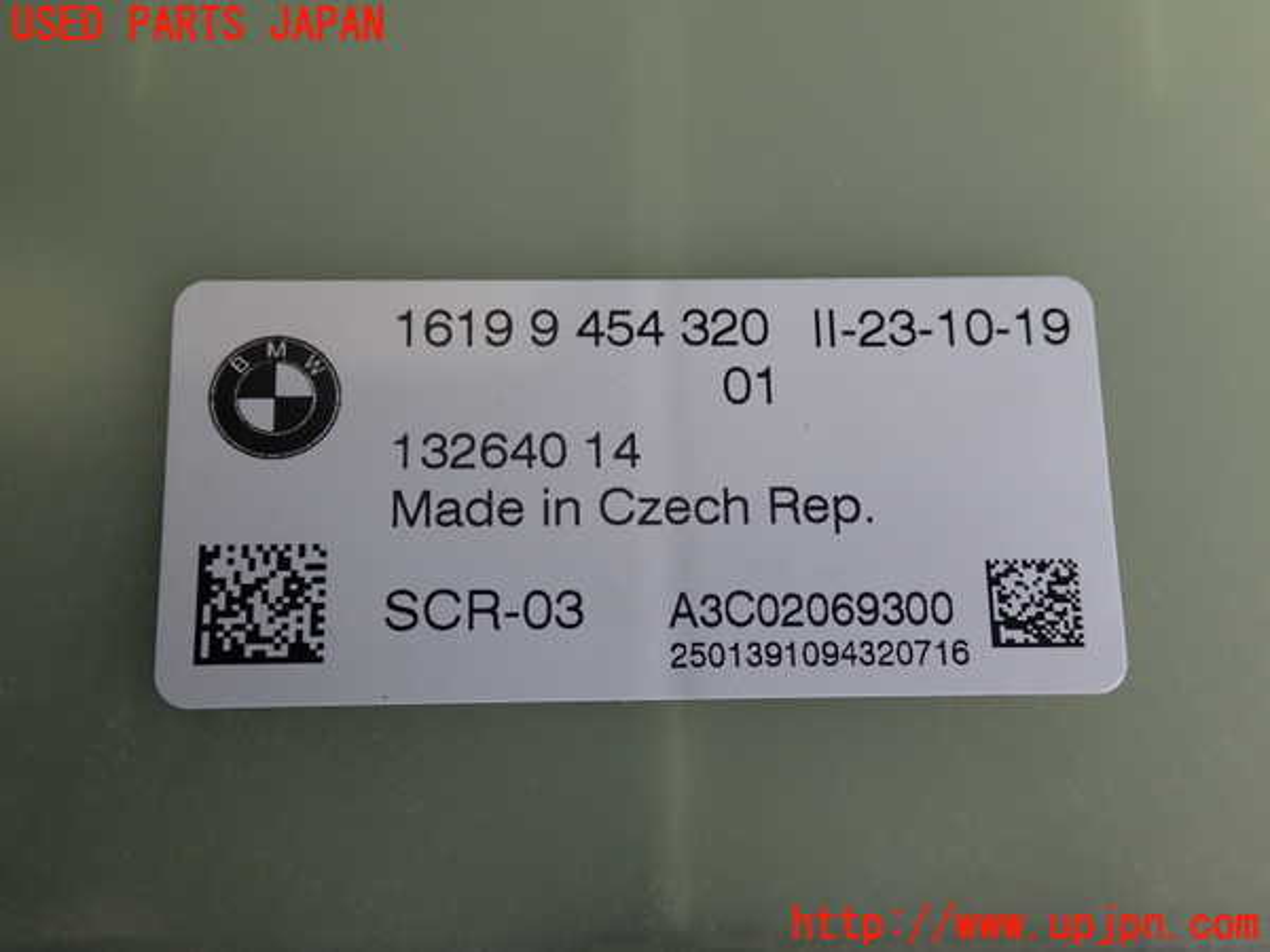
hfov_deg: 51.4
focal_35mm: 36
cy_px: 476
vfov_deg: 39.7
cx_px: 635
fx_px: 1321
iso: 200
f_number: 2.5
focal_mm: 6.37
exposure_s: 1/125
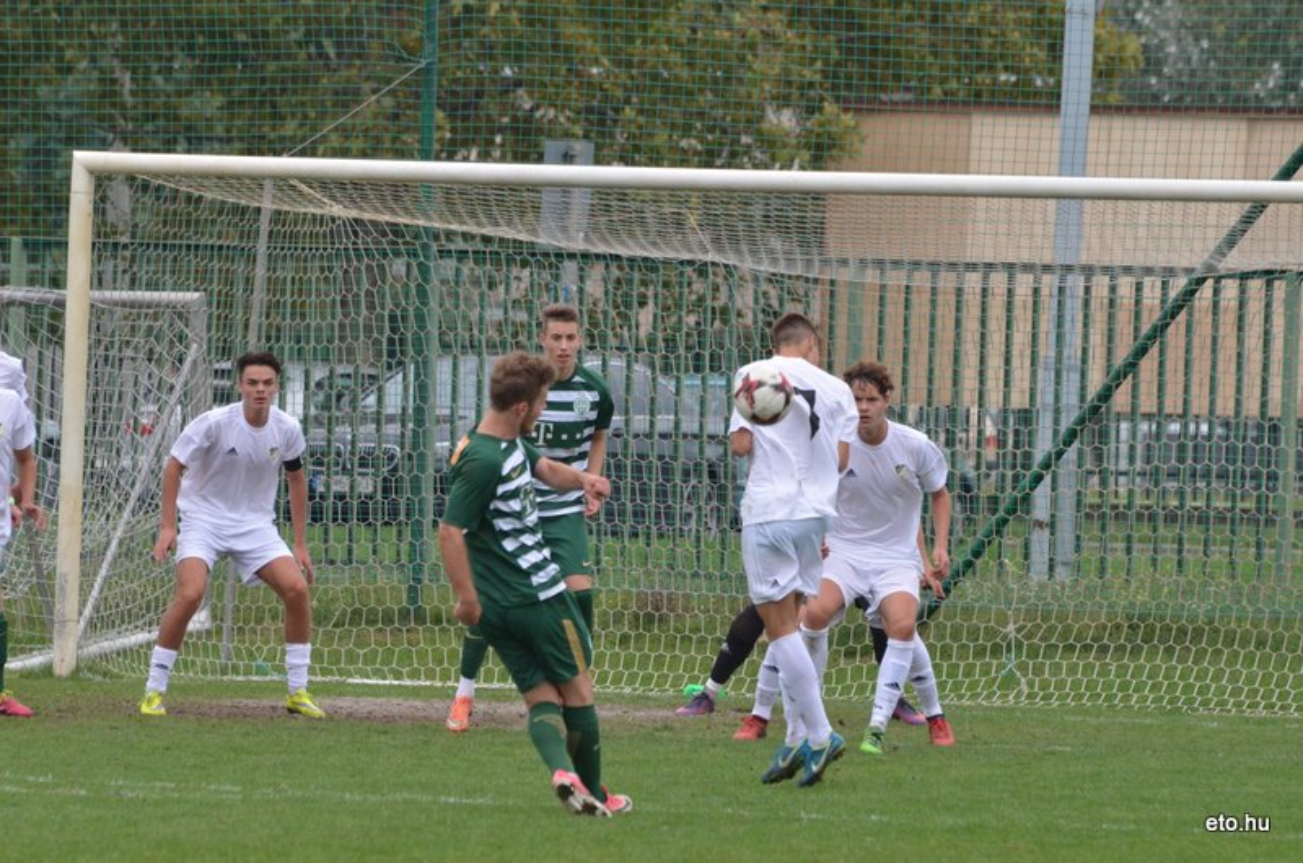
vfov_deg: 3.0
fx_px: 16255
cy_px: 432
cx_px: 652
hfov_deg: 4.6
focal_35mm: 450
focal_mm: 300
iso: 1000
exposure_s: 1/1000
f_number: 8
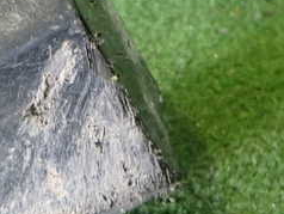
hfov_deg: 30.4
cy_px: 69
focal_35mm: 63
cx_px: 89
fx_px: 517
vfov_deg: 23.2
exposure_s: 1/30
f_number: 2
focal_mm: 4.5
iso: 320
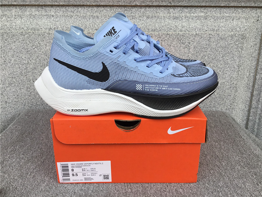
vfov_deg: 45.4
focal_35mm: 31
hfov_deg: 58.4
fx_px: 235
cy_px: 98
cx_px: 131
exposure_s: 1/458
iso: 25
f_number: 2.4
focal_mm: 3.3
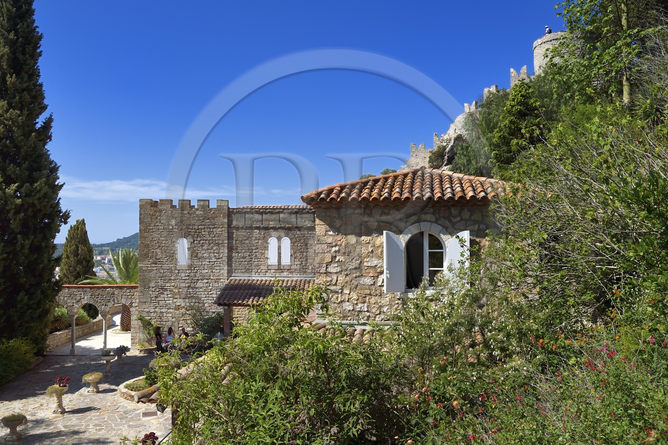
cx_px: 334
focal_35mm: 29
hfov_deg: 63.7
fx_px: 538
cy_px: 222
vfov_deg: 44.9
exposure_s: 1/500
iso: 200
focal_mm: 29
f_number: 11
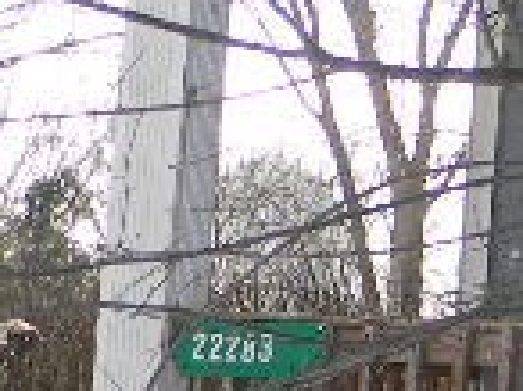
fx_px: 2972
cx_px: 1340
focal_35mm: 197
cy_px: 147
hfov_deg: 8.9
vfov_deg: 7.5
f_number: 3.5
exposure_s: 1/287
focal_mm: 5
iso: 80
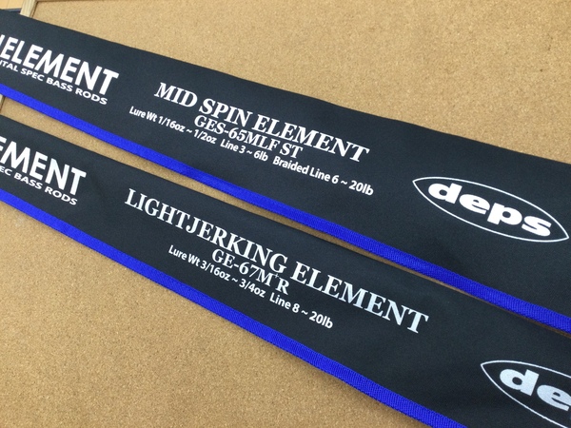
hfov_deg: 58.4
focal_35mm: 31
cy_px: 214
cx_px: 286
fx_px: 511
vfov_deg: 45.4
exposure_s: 1/30
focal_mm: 3.3
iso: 64
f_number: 2.4
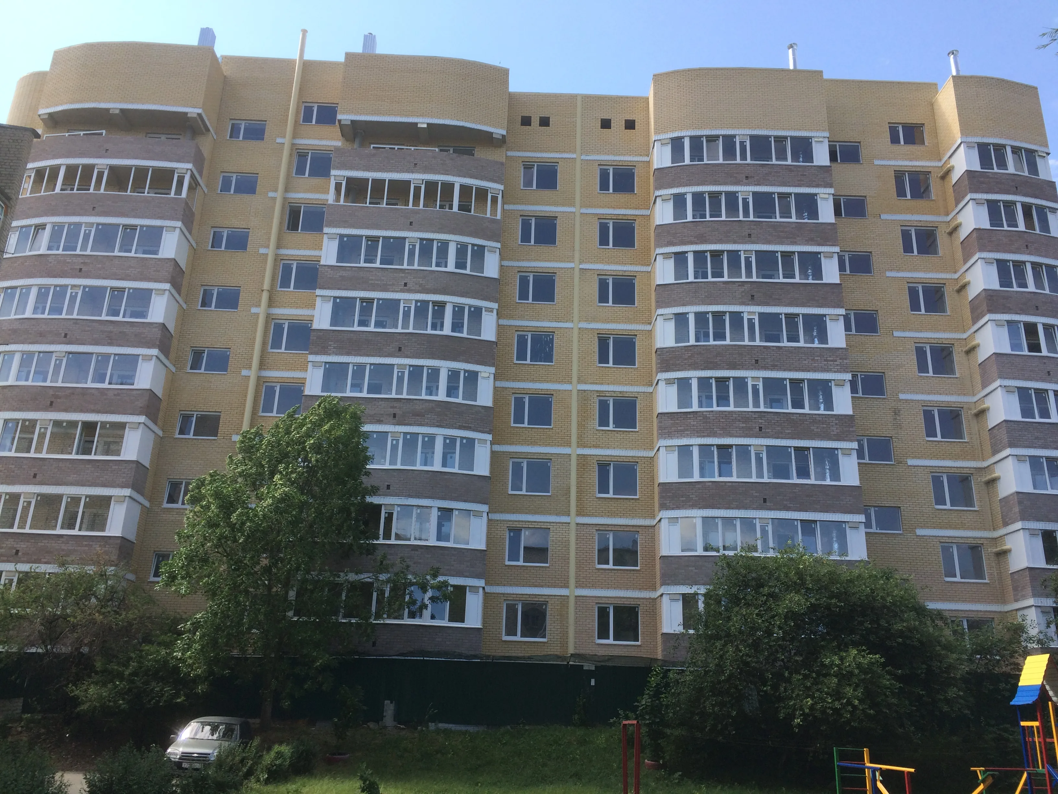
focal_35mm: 29
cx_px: 529
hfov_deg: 61.7
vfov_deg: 48.2
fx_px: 886
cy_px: 397
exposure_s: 1/912
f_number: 2.2
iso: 32
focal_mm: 4.15
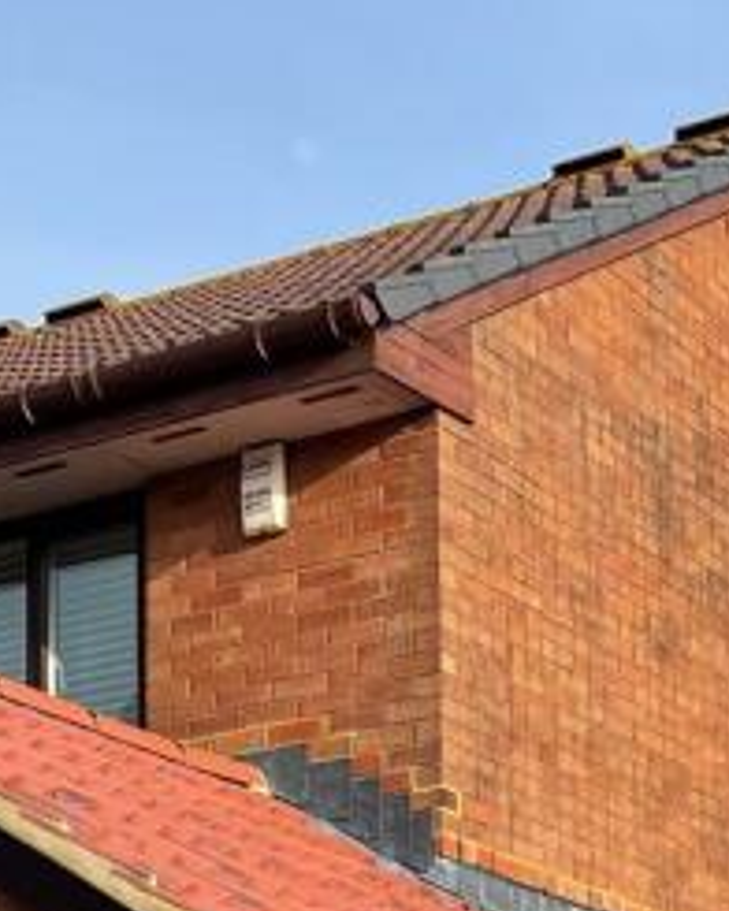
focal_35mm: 106
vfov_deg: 16.8
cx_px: 394
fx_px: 2859
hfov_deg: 14.5
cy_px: 1268
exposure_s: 1/2049
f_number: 1.6
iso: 32
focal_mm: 5.1
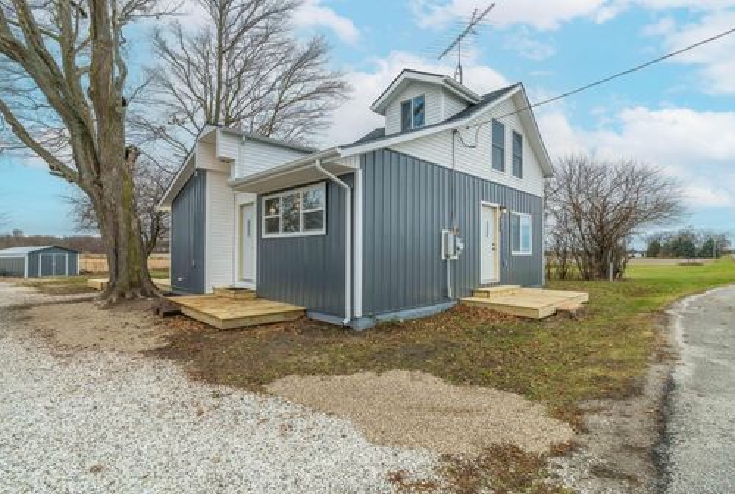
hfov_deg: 93.1
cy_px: 247
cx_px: 368
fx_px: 348
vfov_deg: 70.7
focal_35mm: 17
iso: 500
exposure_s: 1/320
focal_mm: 17
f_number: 8
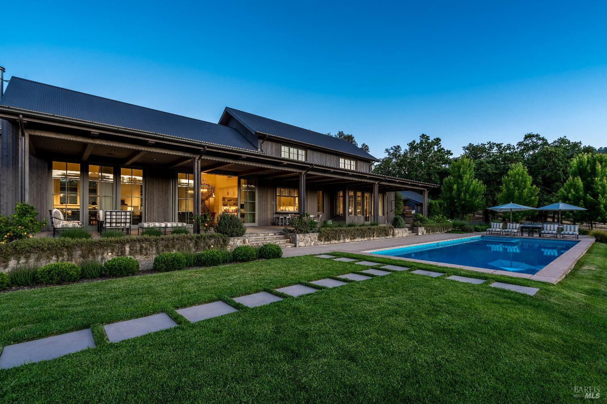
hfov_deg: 96.8
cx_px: 304
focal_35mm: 16
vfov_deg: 73.7
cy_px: 202
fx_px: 270
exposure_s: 1/30
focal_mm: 16
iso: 100
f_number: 11
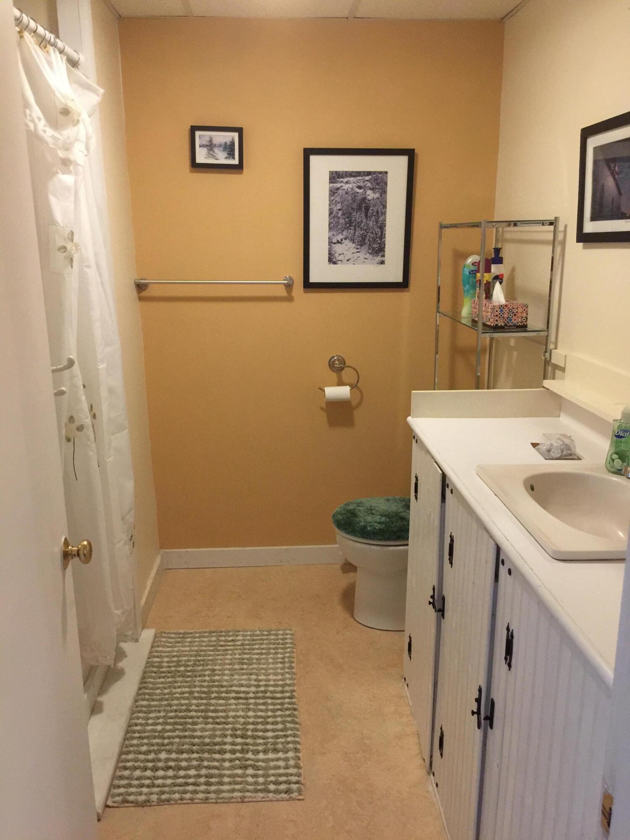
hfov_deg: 48.2
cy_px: 420
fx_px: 704
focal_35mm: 29
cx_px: 315
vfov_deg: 61.7
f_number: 2.2
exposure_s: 1/15
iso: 125
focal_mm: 4.15
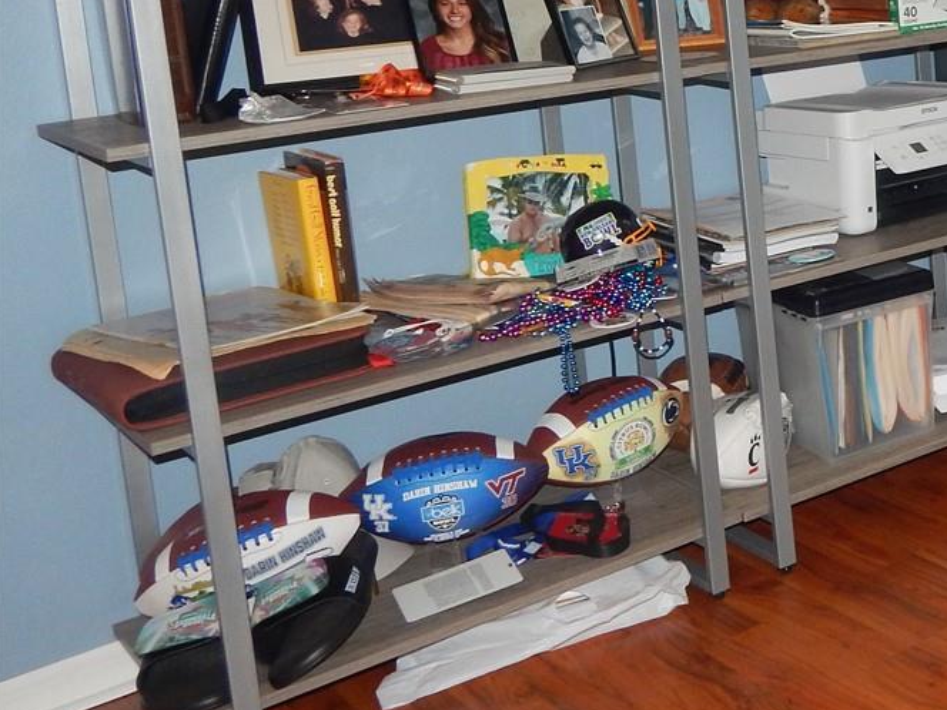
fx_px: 1450
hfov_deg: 30.7
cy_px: 91
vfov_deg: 26.7
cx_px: 1135
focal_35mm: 53
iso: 200
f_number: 3
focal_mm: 4
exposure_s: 1/30
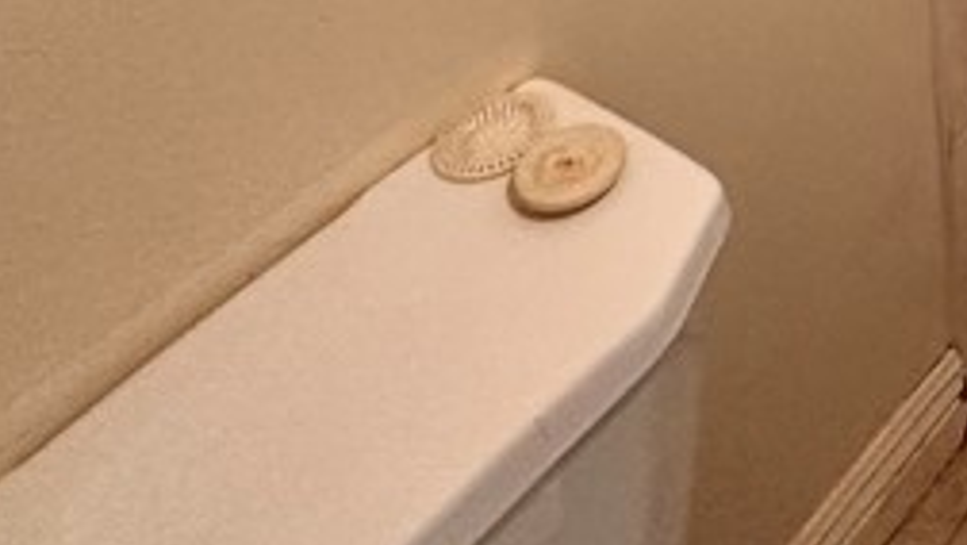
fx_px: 1590
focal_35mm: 62
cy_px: -802
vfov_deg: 13.5
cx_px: 1424
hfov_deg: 25.8
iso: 250
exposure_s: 1/60
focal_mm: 2.22
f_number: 2.2
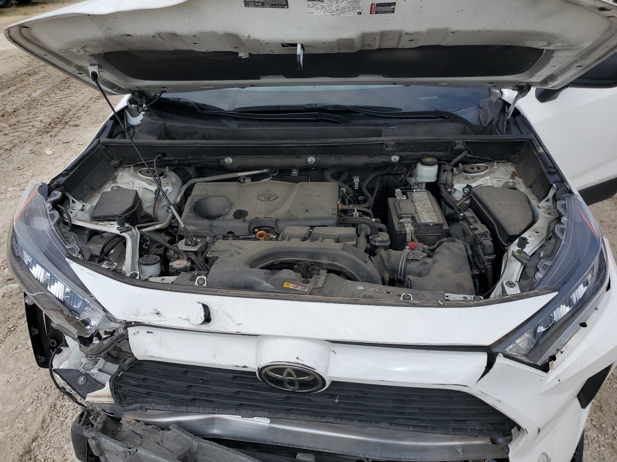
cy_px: 231
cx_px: 308
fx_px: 463
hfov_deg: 67.3
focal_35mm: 26
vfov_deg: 53.1
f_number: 1.5
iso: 50
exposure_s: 1/3333
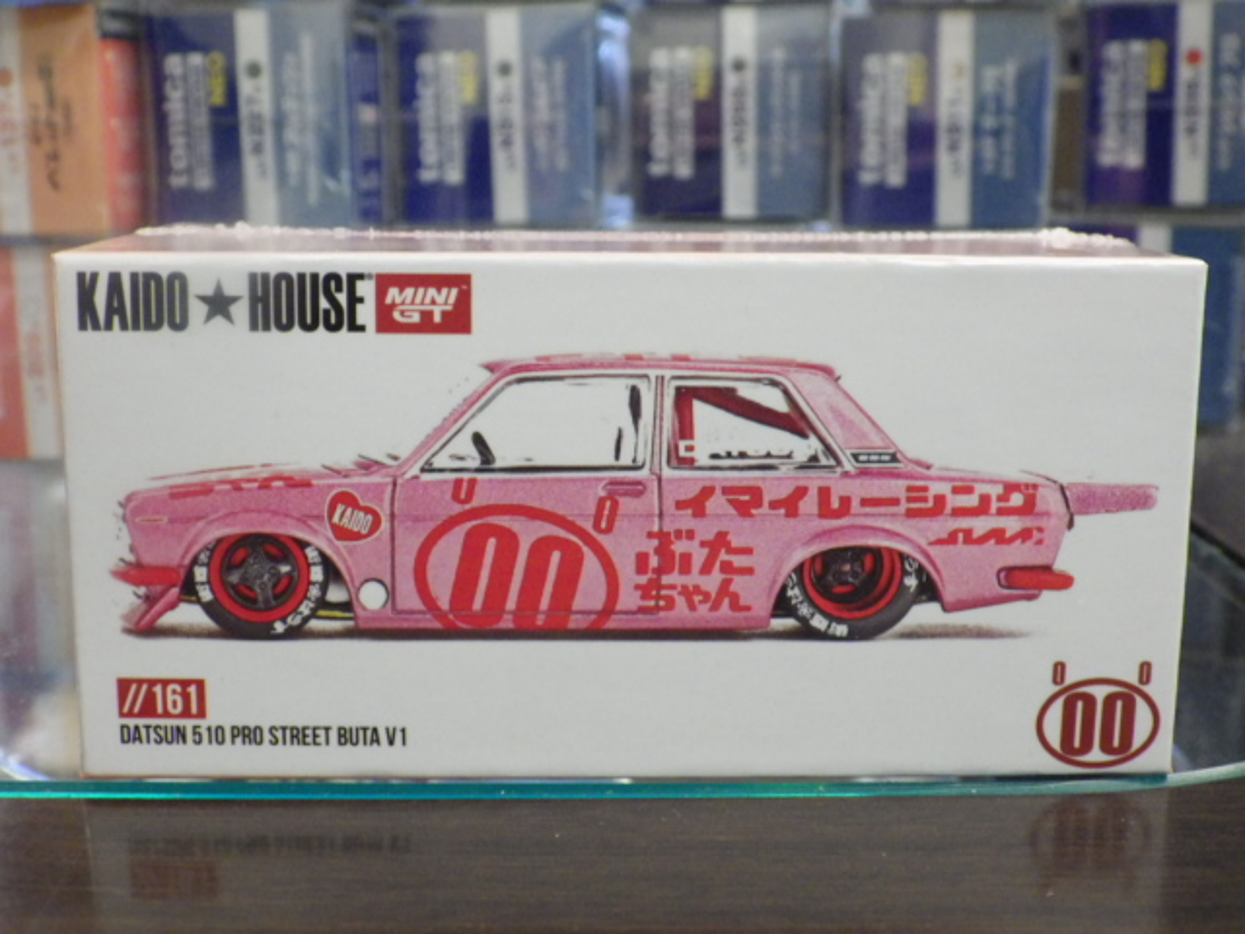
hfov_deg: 38.2
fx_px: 1798
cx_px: 622
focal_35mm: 50
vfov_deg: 29.1
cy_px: 467
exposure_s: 1/45
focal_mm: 9
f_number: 3.8
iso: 800
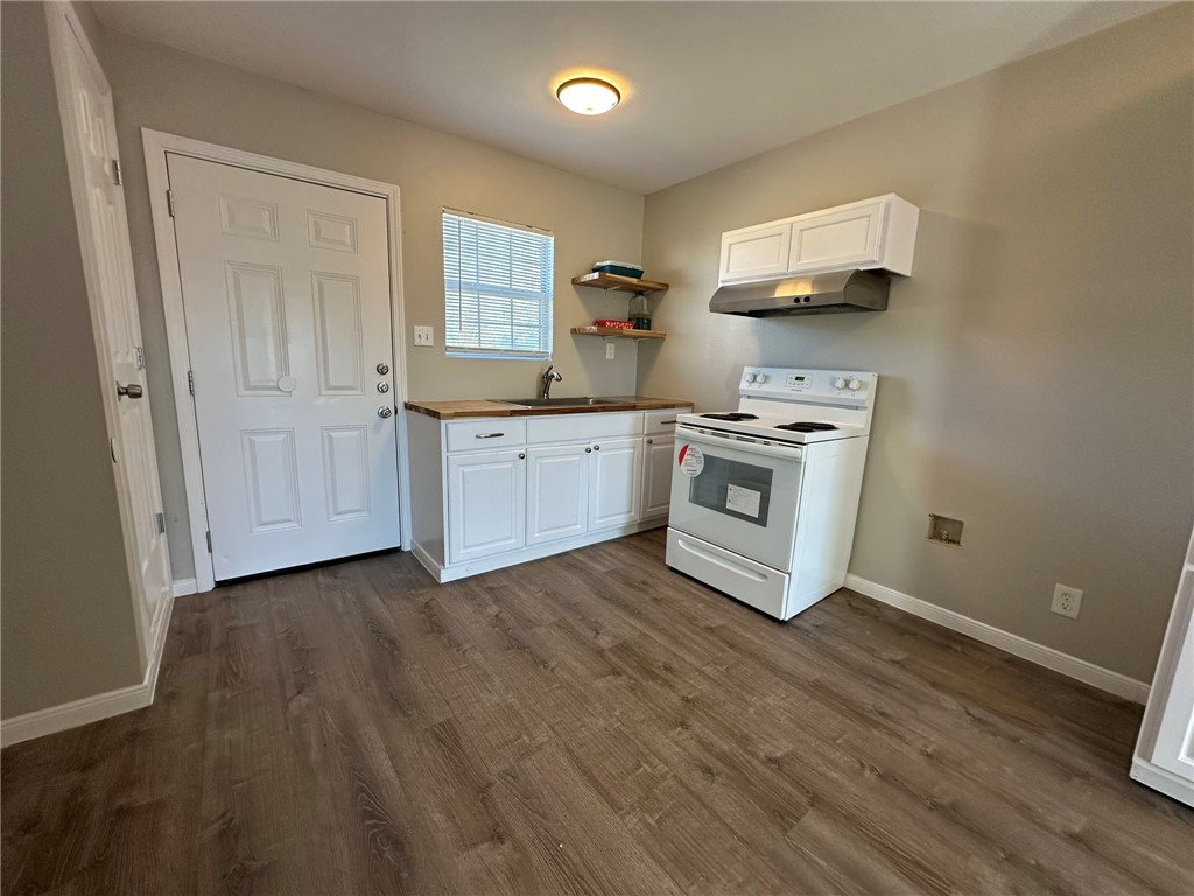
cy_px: 448
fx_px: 483
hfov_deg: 102.1
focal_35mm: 14
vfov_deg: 85.7
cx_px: 597
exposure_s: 1/120
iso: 160
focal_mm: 2.22
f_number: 2.2
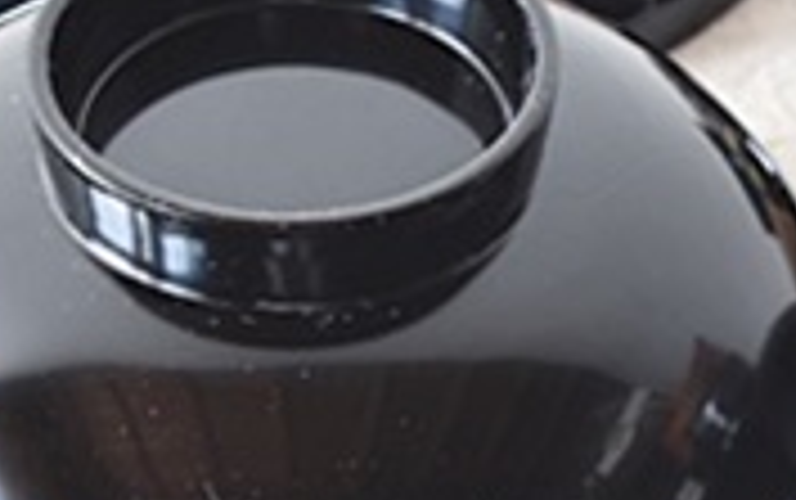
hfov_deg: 5.5
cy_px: 606
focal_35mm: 380
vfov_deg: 3.5
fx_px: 8258
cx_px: 220
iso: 400
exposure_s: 1/2.5
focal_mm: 55
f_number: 5.6
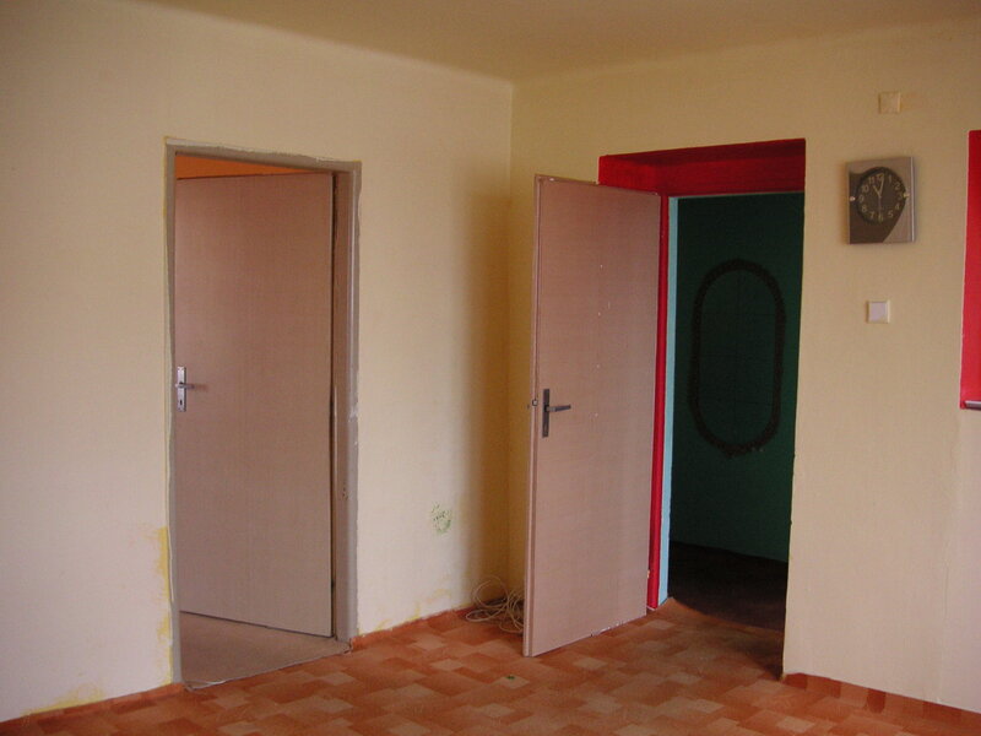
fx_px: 1049
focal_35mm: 37
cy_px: 368
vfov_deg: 38.7
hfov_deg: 50.1
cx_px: 490
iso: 80
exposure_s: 1/45
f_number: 2.8
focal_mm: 6.1
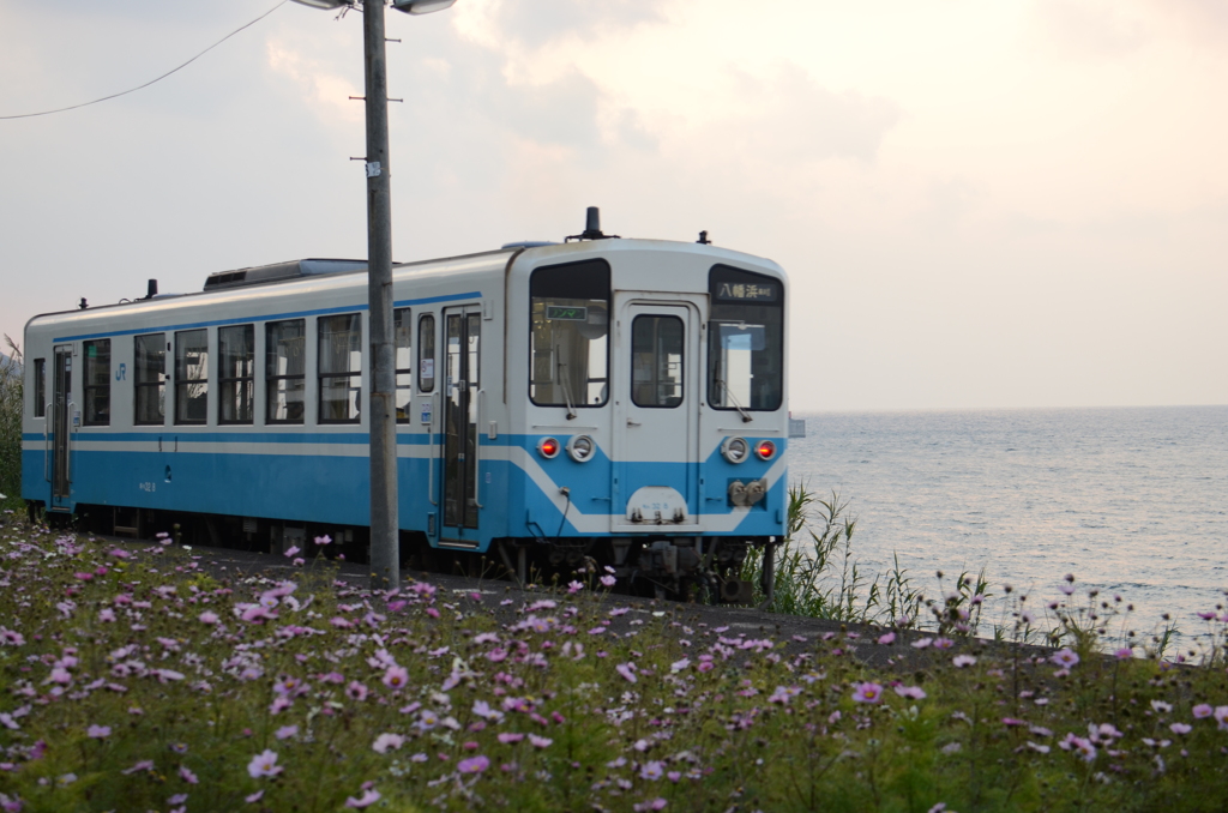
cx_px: 614
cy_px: 406
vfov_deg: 18.1
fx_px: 2553
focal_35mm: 75
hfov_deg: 27.0
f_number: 5.6
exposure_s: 1/125
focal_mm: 50
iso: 200
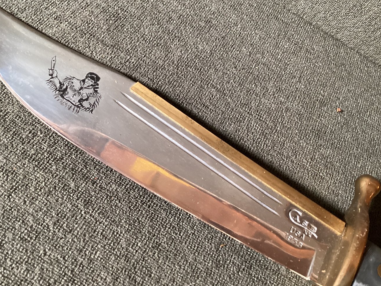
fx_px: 396
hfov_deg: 51.3
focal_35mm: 36
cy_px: 127
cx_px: 172
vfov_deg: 39.6
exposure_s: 1/33
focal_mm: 3.3
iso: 320
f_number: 2.4
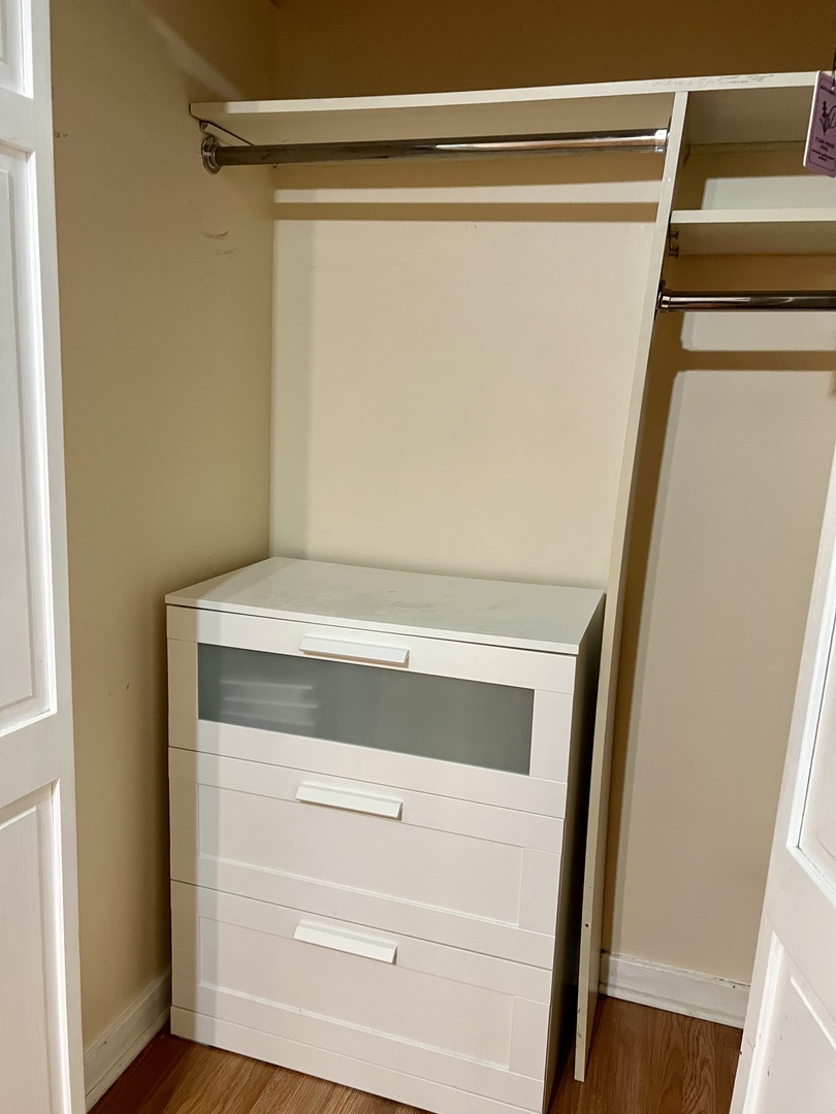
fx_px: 837
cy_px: 557
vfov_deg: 67.3
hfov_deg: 53.1
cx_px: 418
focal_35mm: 26
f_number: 1.5
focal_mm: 5.7
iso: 400
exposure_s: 1/60
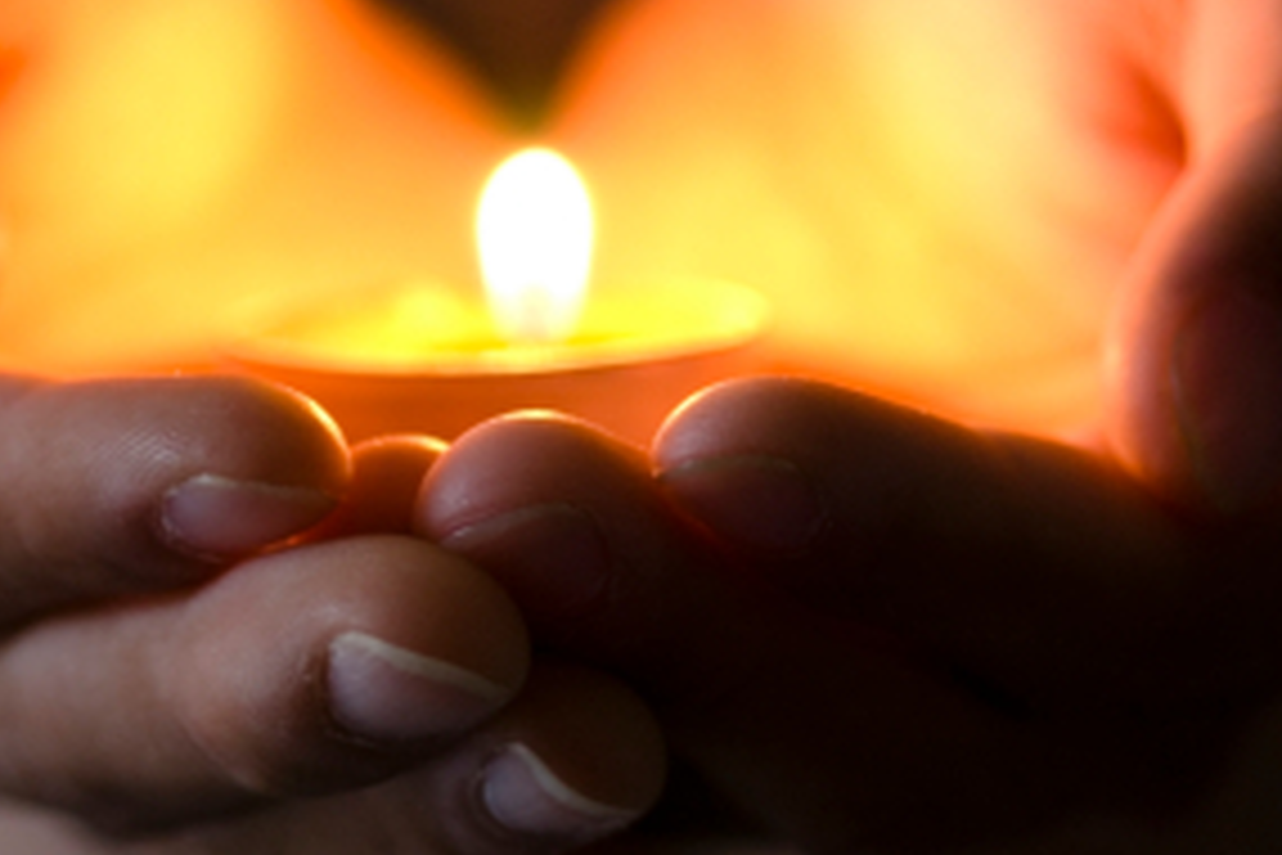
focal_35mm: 134
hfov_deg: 15.3
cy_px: 448
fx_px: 4772
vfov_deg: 10.2
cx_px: 544
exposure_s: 1/8
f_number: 3.3
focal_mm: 60
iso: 400
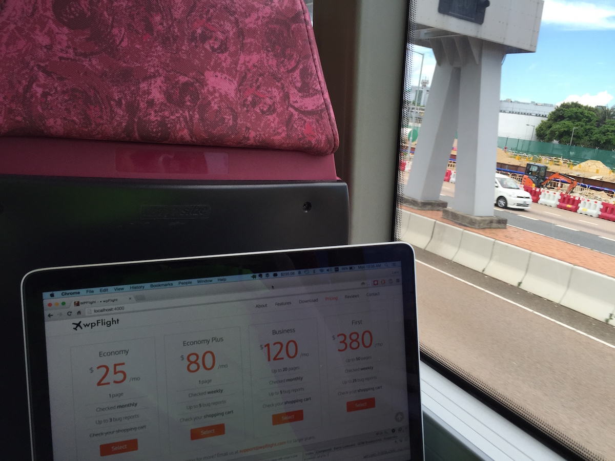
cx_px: 308
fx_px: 515
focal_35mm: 29
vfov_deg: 48.2
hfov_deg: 61.7
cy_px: 230
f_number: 2.2
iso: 32
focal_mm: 4.15
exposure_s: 1/395
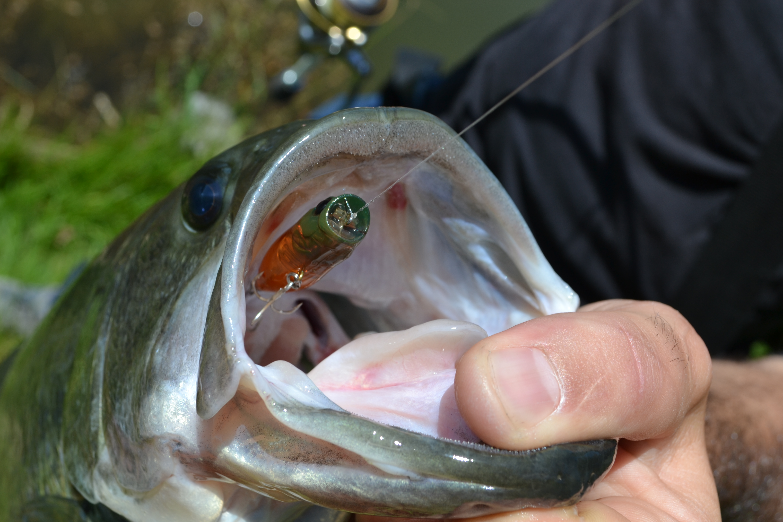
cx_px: 392
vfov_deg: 31.9
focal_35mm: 42
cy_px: 261
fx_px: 913
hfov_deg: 46.4
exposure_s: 1/250
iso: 100
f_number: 7.1
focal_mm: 28
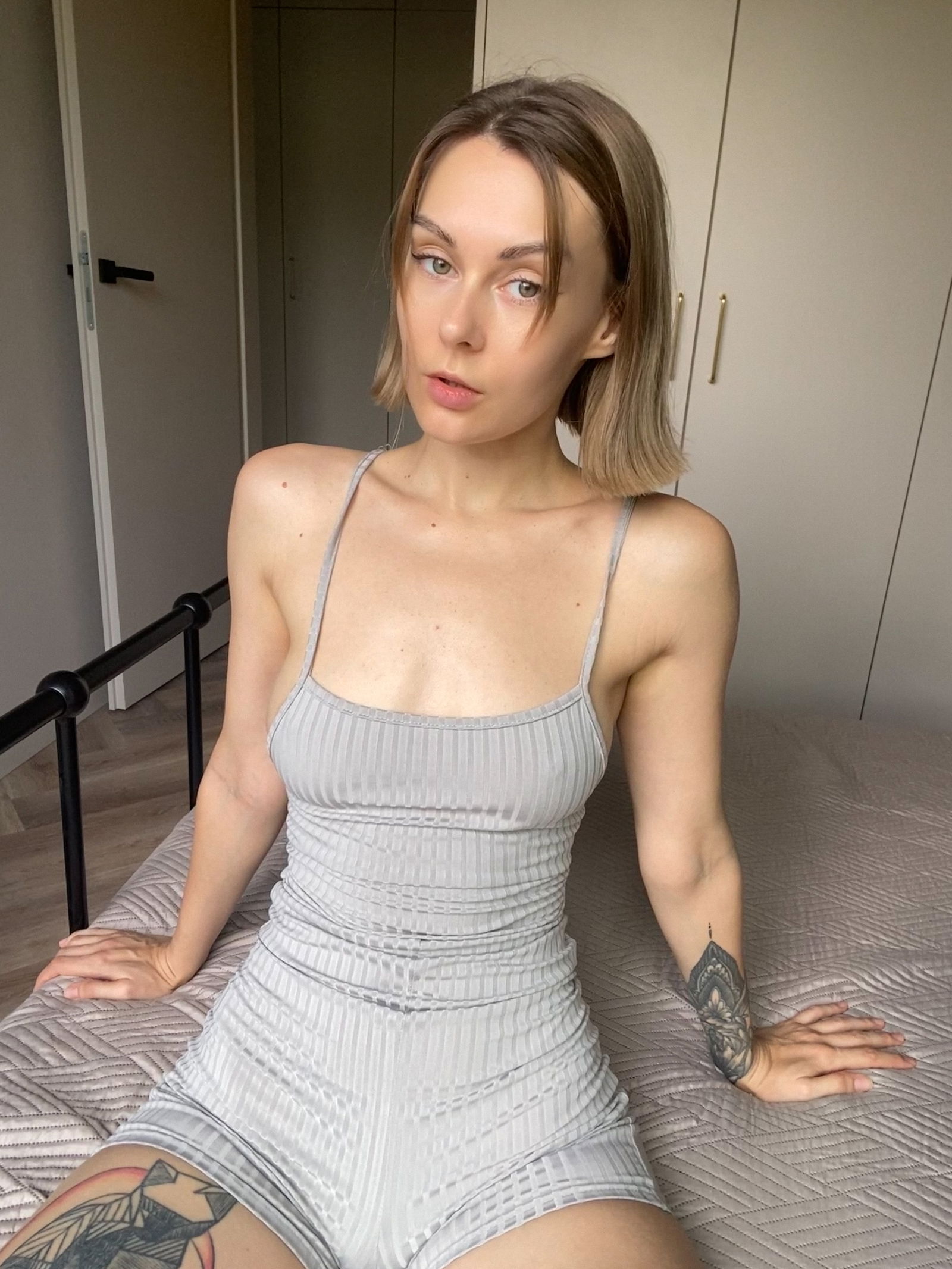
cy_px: 634
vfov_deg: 73.9
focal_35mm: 23
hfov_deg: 58.9
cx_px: 476
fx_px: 843
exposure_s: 1/120
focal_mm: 2.71
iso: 64
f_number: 2.2
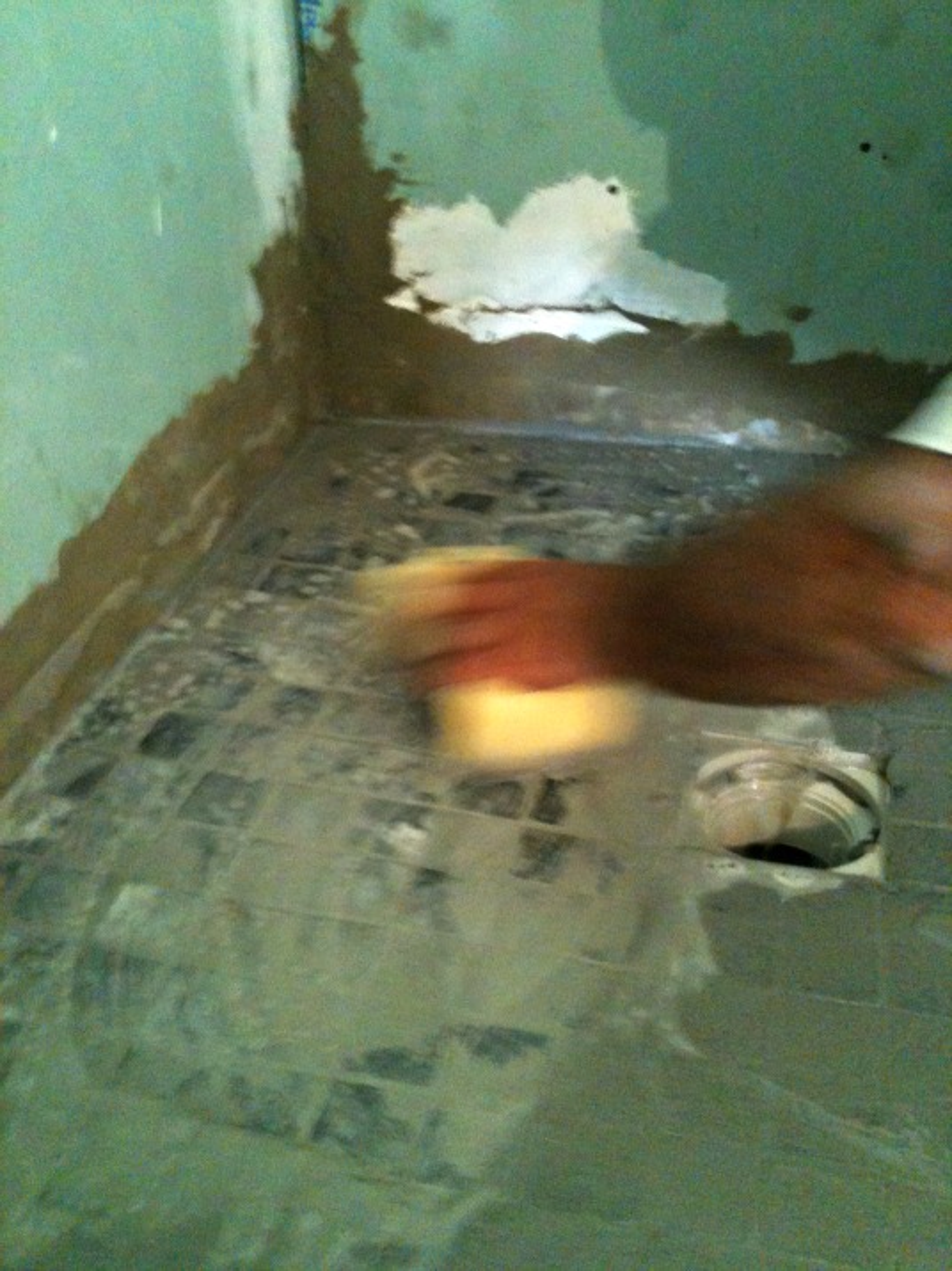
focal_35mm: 35
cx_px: 476
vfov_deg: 52.6
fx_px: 1284
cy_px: 636
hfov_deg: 40.7
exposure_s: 1/15
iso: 400
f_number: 2.8
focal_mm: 3.85
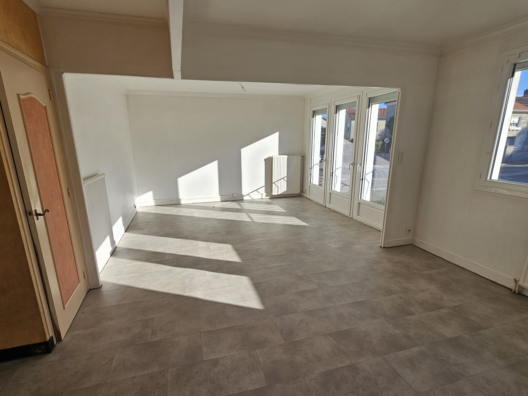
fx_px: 244
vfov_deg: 78.0
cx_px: 263
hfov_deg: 94.5
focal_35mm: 16
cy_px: 213
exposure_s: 1/904
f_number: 2.2
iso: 50
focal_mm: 2.2
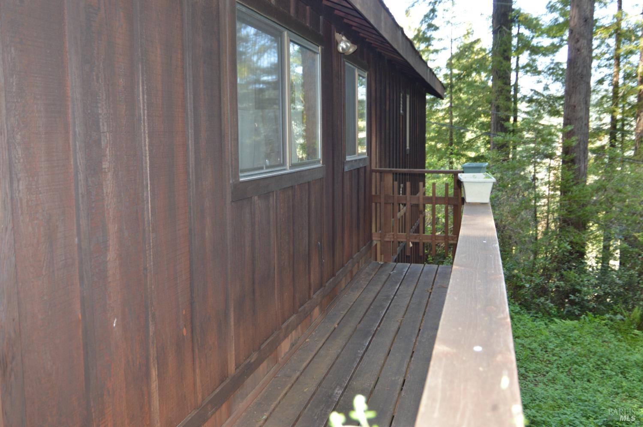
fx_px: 642
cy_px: 214
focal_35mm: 36
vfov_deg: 36.8
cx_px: 322
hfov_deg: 53.2
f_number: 4
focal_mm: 24
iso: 400
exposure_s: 1/100
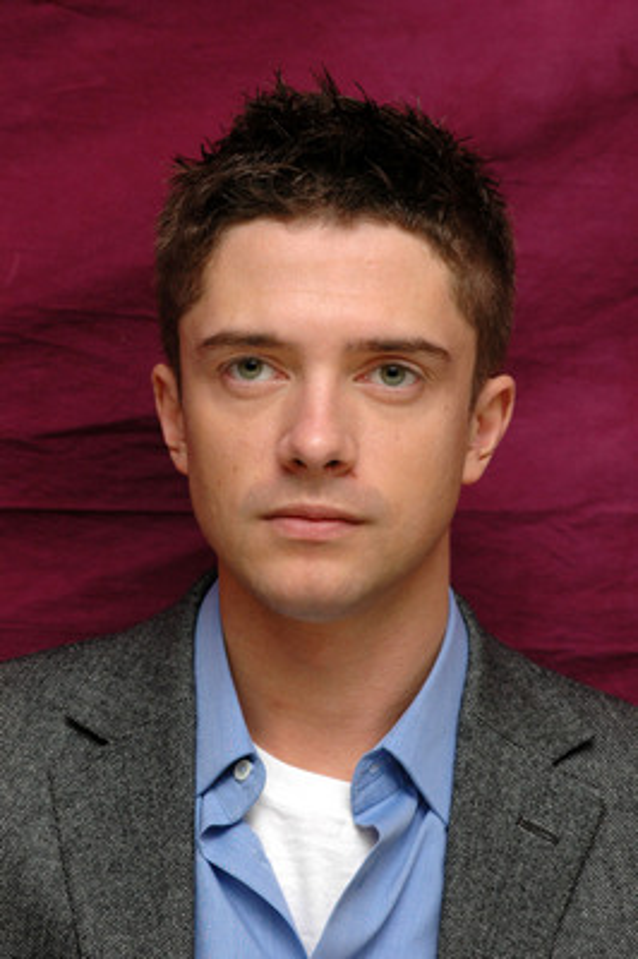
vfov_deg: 11.0
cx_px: 319
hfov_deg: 7.3
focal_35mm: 188
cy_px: 480
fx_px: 4993
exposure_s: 1/400
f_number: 6.3
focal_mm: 125
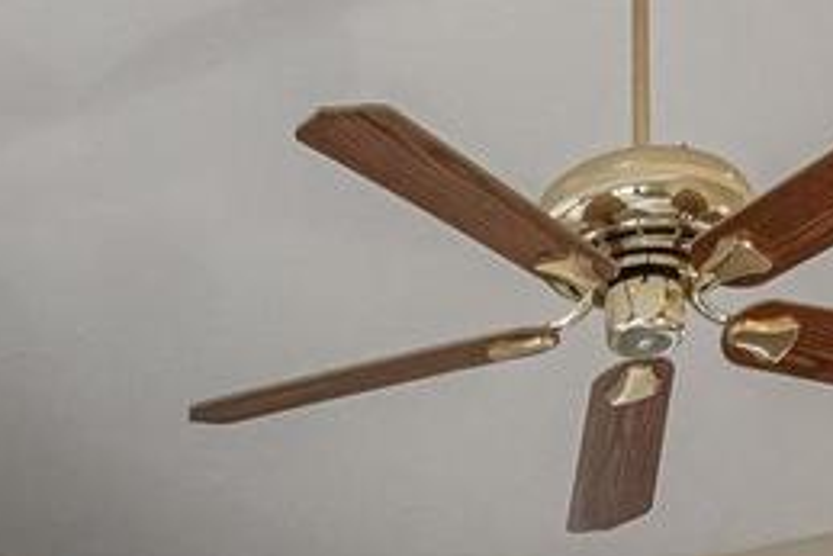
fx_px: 2060
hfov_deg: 22.8
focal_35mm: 89
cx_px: 283
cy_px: 1376
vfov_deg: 12.0
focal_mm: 16
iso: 1250
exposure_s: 1/500
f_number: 8
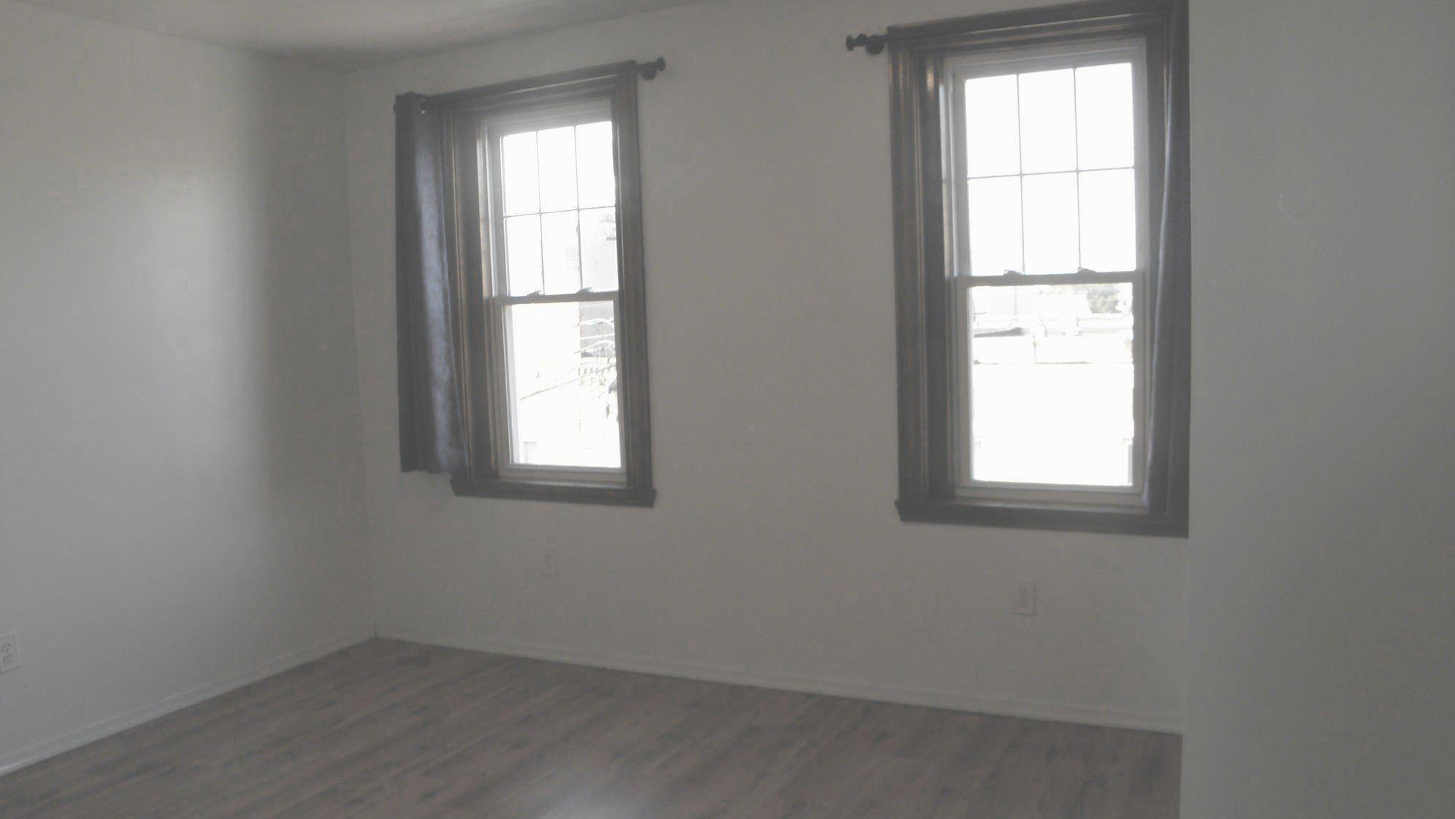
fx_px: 1196
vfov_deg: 37.7
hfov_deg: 62.6
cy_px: 454
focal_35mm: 31
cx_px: 731
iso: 100
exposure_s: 1/60
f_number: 3.5
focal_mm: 5
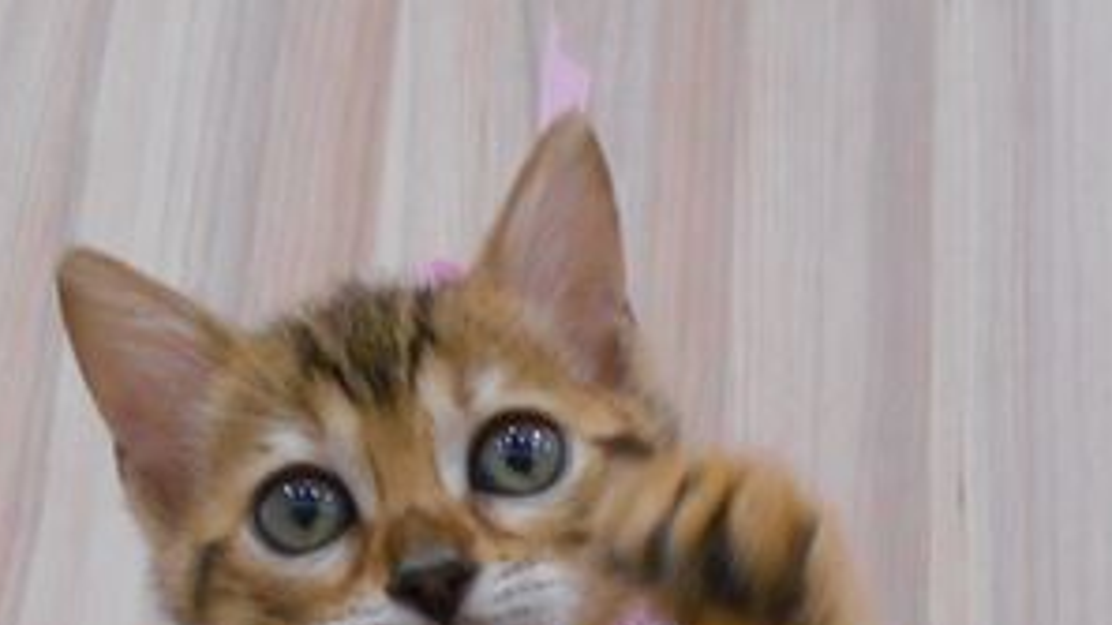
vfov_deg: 17.8
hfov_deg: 31.9
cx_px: 539
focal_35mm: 66
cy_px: 625
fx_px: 1946
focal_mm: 5.1
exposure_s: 1/80
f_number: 3.4
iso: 800
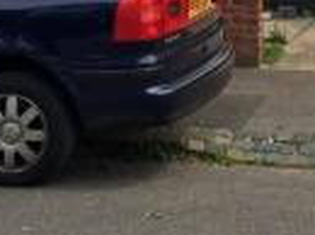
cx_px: 282
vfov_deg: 10.5
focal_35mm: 135
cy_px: -149
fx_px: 1226
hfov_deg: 14.5
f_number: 2.2
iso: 32
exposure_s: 1/1282
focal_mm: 4.12
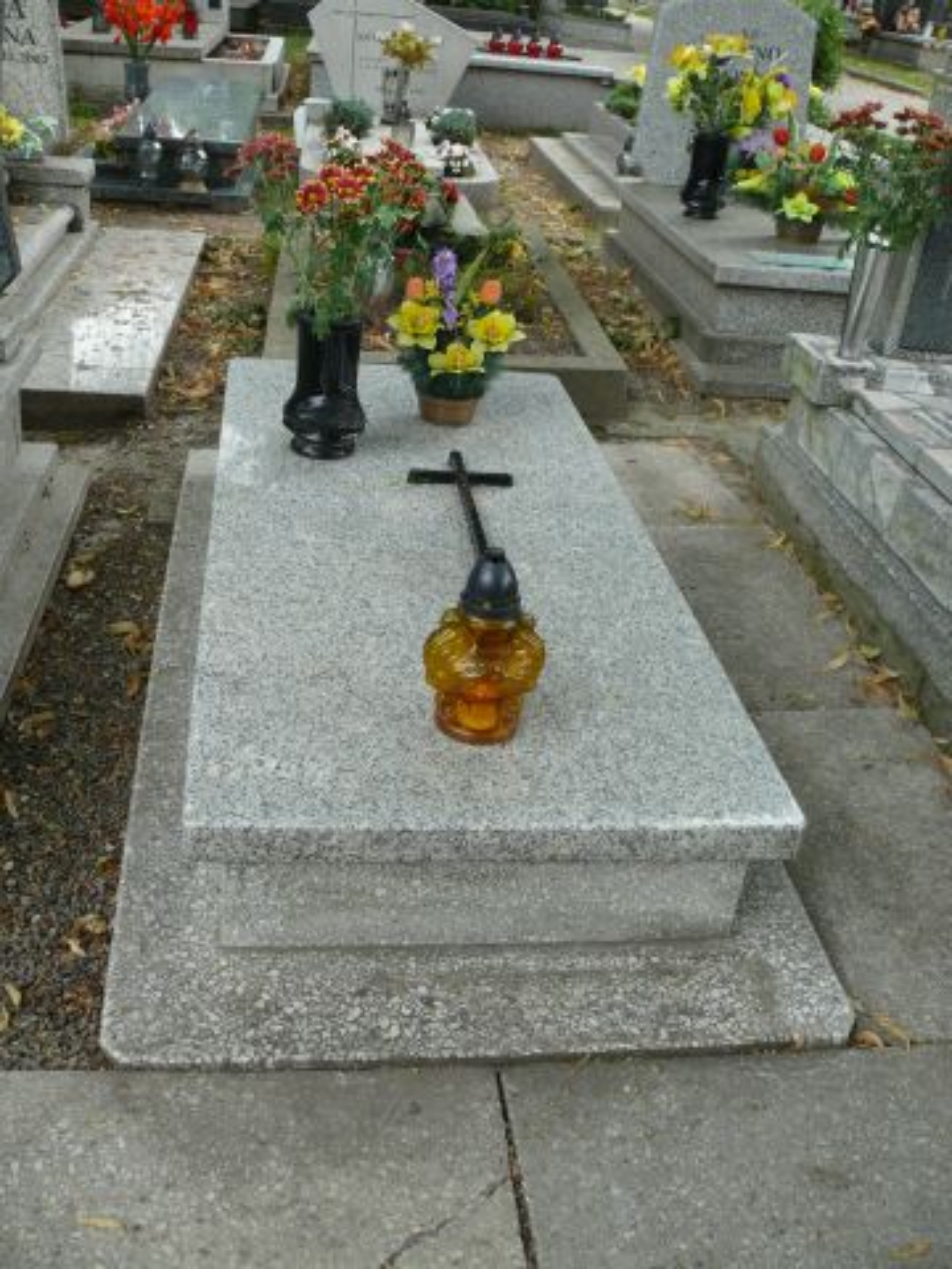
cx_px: 476
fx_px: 1283
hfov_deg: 40.7
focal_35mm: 35
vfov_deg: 52.6
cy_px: 634
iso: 100
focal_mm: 7.4
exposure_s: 1/100
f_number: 3.2
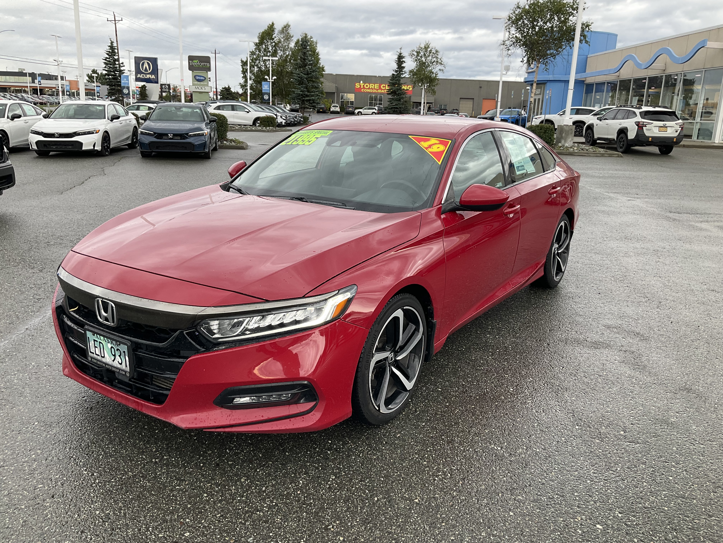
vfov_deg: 48.2
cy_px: 272
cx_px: 362
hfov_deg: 61.7
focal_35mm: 29
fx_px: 606
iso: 25
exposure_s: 1/122
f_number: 1.8
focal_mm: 3
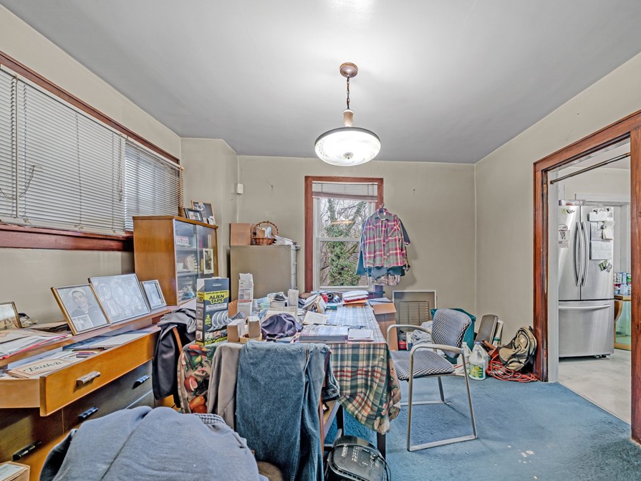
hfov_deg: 100.9
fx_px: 259
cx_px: 381
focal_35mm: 14
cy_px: 248
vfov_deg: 85.6
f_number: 11
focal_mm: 12
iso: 50
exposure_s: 1/2.5
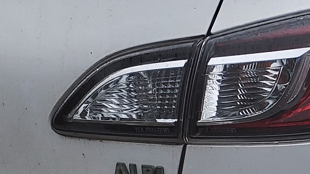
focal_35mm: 127
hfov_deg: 16.2
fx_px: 1044
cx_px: 367
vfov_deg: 9.5
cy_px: 126
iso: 40
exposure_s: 1/143
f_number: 1.9
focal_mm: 3.58
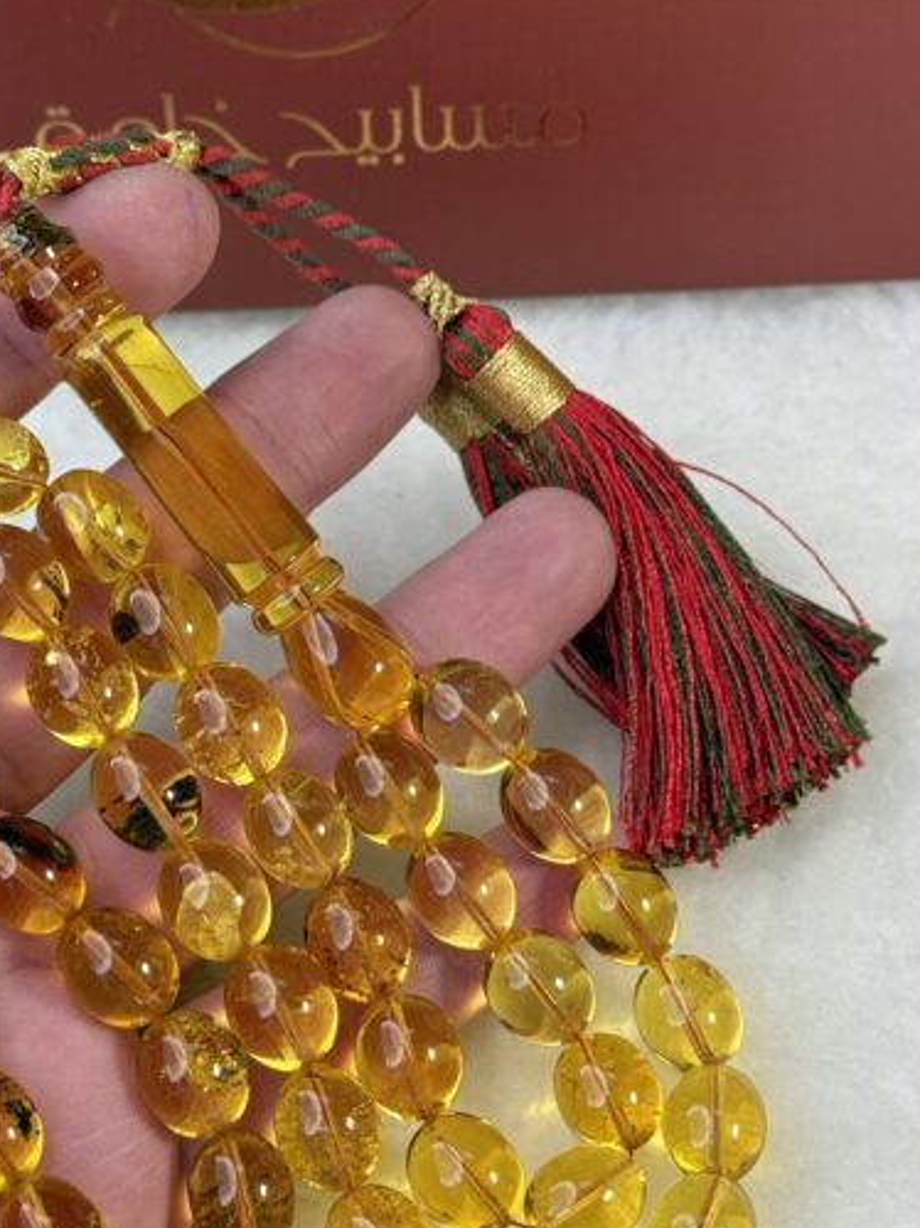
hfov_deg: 19.0
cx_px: 273
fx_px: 2730
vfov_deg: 25.3
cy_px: 731
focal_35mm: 77
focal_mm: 6.76
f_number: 1.78
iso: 80
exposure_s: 1/359
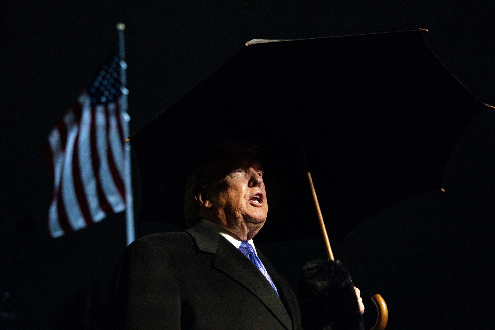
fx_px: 591
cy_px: 165
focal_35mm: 43
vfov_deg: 31.2
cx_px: 248
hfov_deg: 45.4
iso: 8000
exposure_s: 1/500
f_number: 2.8
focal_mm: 43
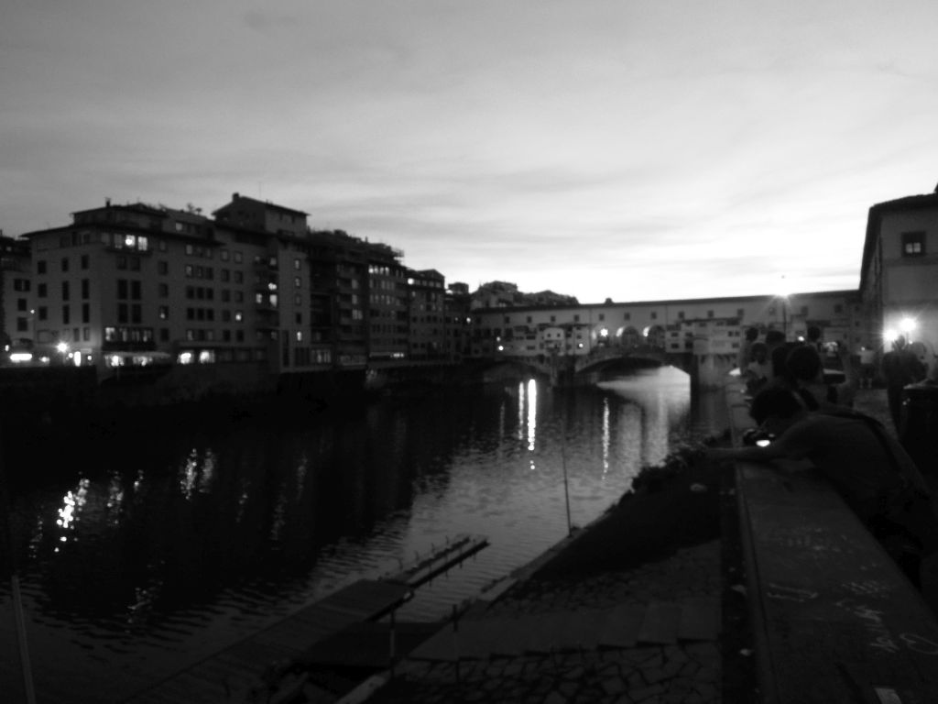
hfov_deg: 71.6
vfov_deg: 56.8
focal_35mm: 24
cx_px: 469
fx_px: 650
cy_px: 352
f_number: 2.8
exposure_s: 1/20
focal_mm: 4.3
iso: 400
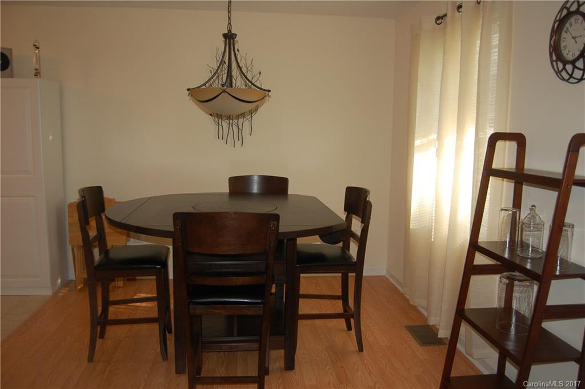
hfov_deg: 64.6
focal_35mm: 28
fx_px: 463
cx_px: 292
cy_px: 194
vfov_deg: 45.6
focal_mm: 19
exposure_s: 1/60
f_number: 3.5
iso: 400
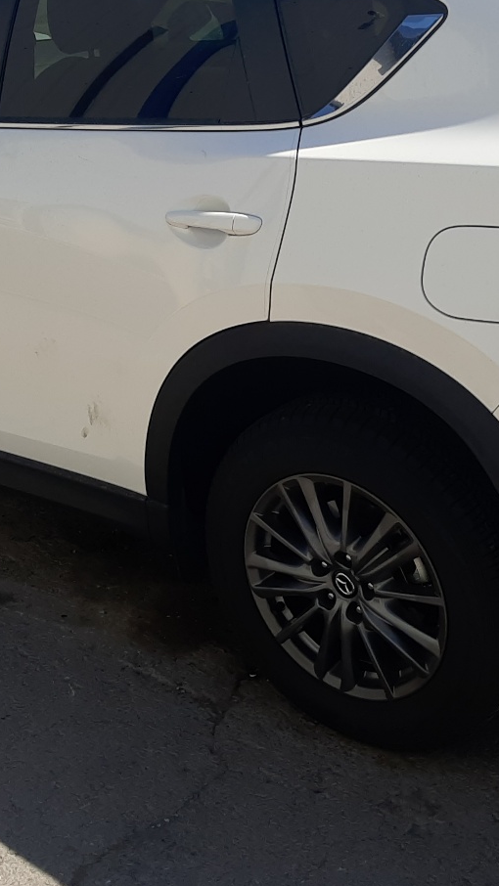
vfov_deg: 41.1
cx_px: 267
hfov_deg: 24.0
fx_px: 1175
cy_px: 343
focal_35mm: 50
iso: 40
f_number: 1.7
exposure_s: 1/3333
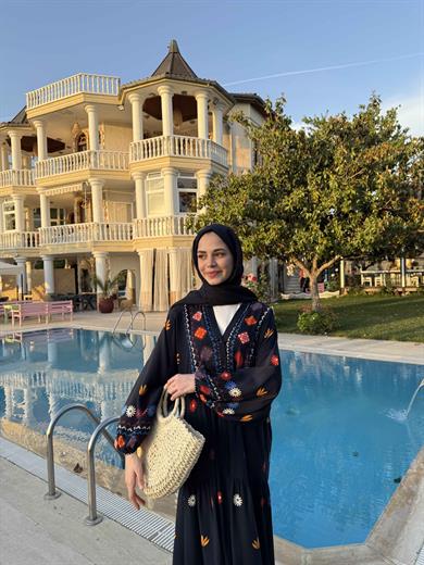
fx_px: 392
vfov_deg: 71.6
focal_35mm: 24
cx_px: 212
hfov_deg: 56.8
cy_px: 282
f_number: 1.78
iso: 80
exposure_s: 1/757
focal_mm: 6.76
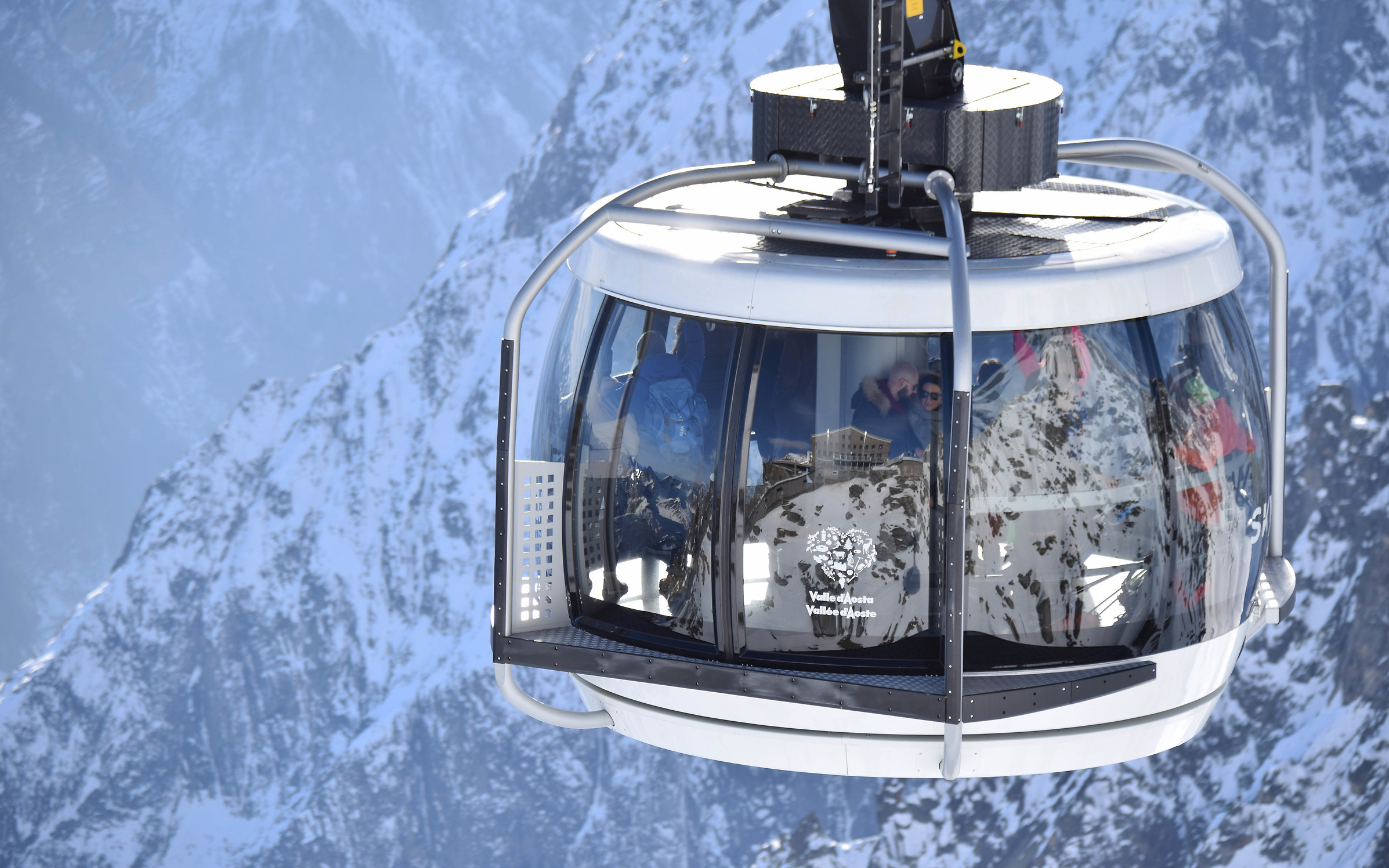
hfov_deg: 8.8
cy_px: 461
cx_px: 693
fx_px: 8990
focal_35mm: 238
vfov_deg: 5.5
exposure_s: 1/320
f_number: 5.6
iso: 100
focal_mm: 155
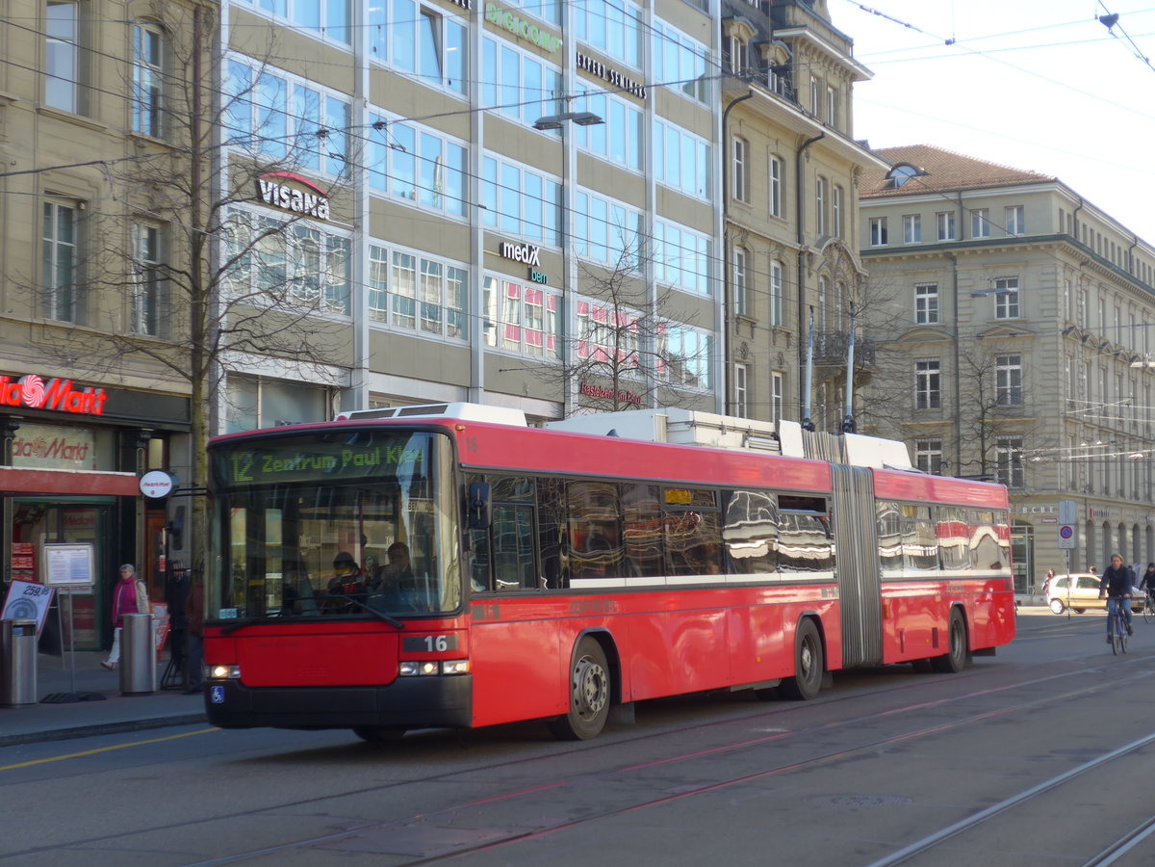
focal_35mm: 62
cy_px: 434
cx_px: 578
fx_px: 2069
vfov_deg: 23.7
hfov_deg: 31.2
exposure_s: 1/200
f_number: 3.7
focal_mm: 12.7
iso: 80
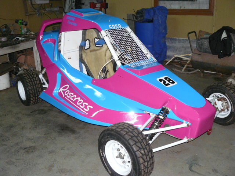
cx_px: 118
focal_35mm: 36
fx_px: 244
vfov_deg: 39.7
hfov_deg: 51.4
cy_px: 88
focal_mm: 6
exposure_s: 1/30
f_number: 2.8
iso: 250
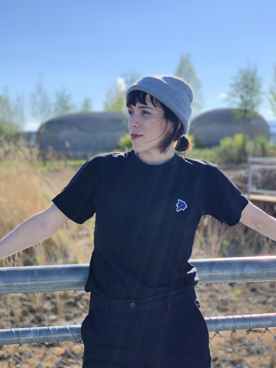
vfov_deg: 36.8
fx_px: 553
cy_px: 184
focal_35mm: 52
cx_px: 138
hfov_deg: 28.0
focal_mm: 6
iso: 16
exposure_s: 1/675
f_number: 2.4
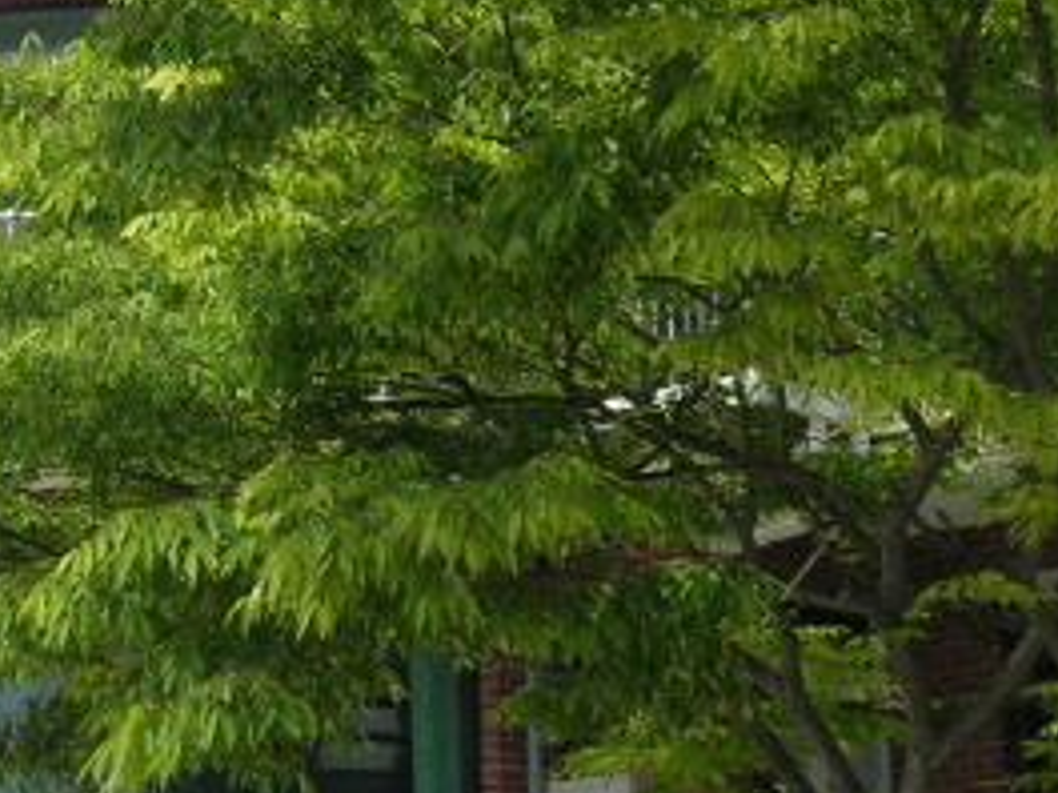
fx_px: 3515
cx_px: 80
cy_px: 340
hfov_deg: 16.9
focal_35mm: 115
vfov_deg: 12.9
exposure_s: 1/490
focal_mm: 7.8
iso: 64
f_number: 4.8
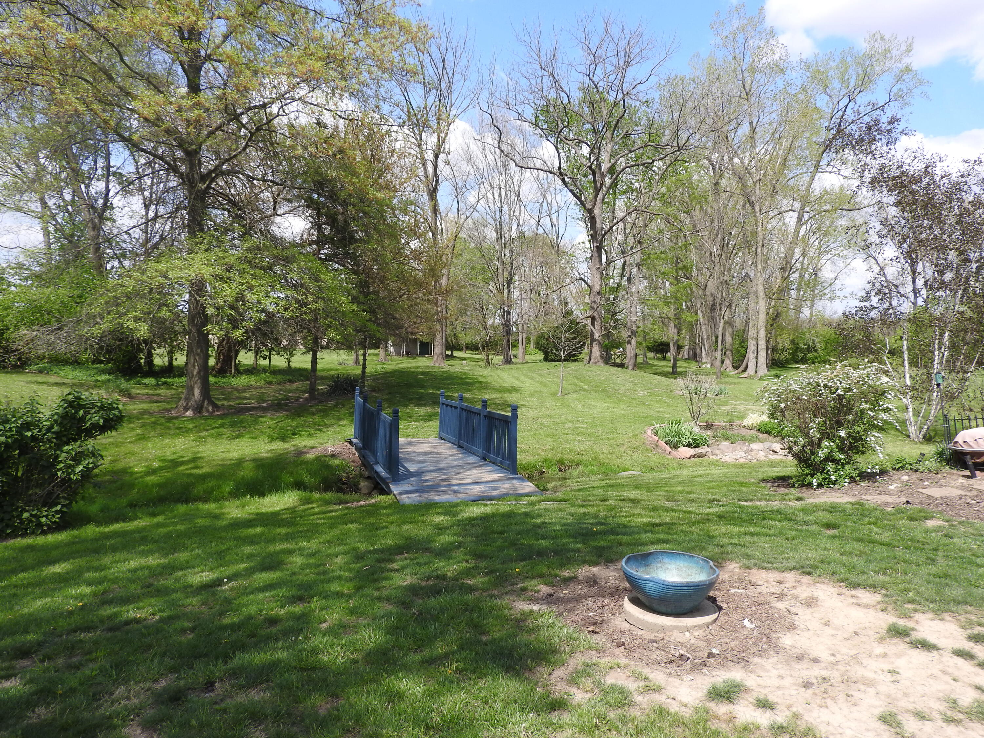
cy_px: 369
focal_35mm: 24
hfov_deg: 71.6
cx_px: 492
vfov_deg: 56.8
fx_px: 682
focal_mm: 4.3
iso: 100
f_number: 3.3
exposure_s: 1/800
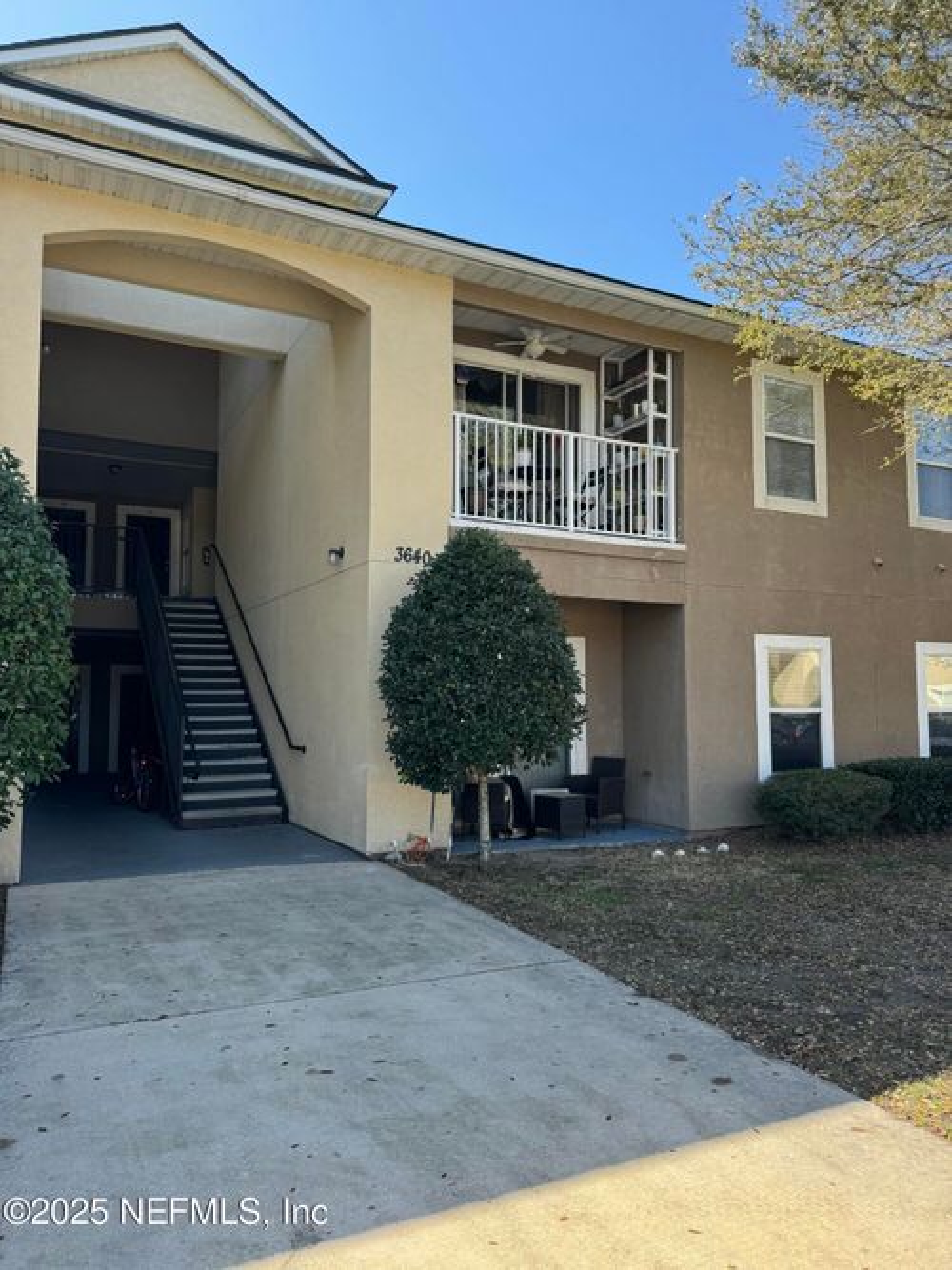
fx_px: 880
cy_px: 635
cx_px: 476
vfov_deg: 71.6
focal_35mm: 24
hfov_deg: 56.8
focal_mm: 6.76
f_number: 1.78
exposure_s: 1/952
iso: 80
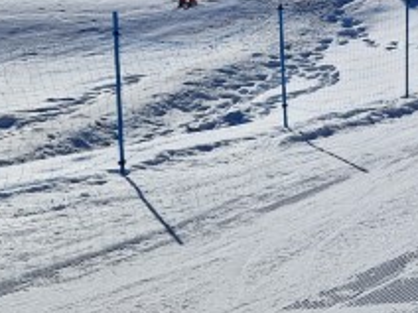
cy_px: -85
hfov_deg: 16.9
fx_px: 1340
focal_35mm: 111
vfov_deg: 12.9
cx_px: 509
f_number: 1.8
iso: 50
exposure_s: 1/4096
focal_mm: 5.4
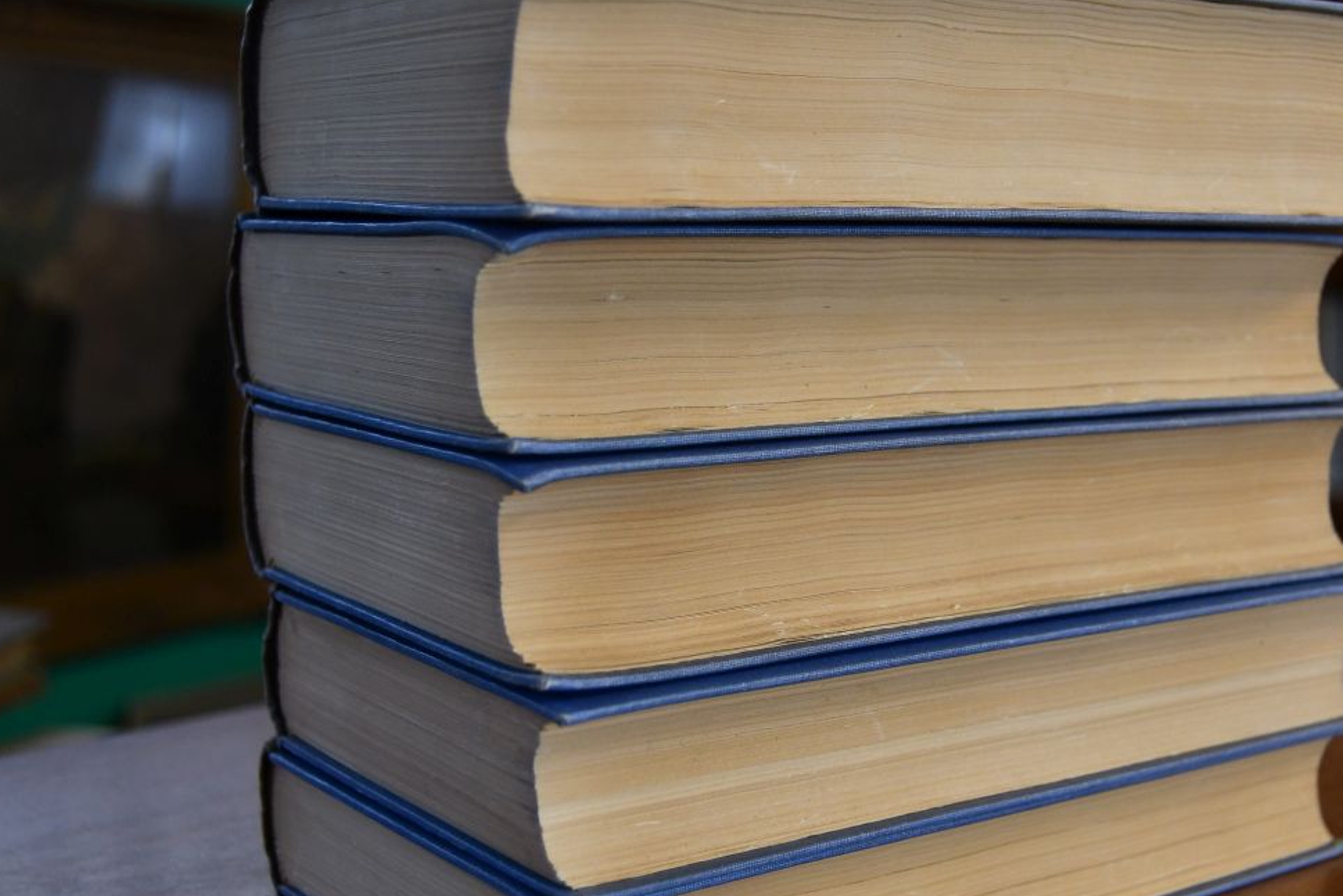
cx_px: 861
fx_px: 1940
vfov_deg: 26.0
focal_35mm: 52
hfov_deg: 37.9
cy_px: 485
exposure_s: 1/200
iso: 800
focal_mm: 24
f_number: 3.8
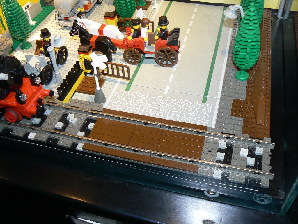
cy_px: 112
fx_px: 310
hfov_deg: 51.4
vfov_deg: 39.7
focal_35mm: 36
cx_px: 149
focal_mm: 6
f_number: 2.8
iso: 100
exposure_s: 1/30
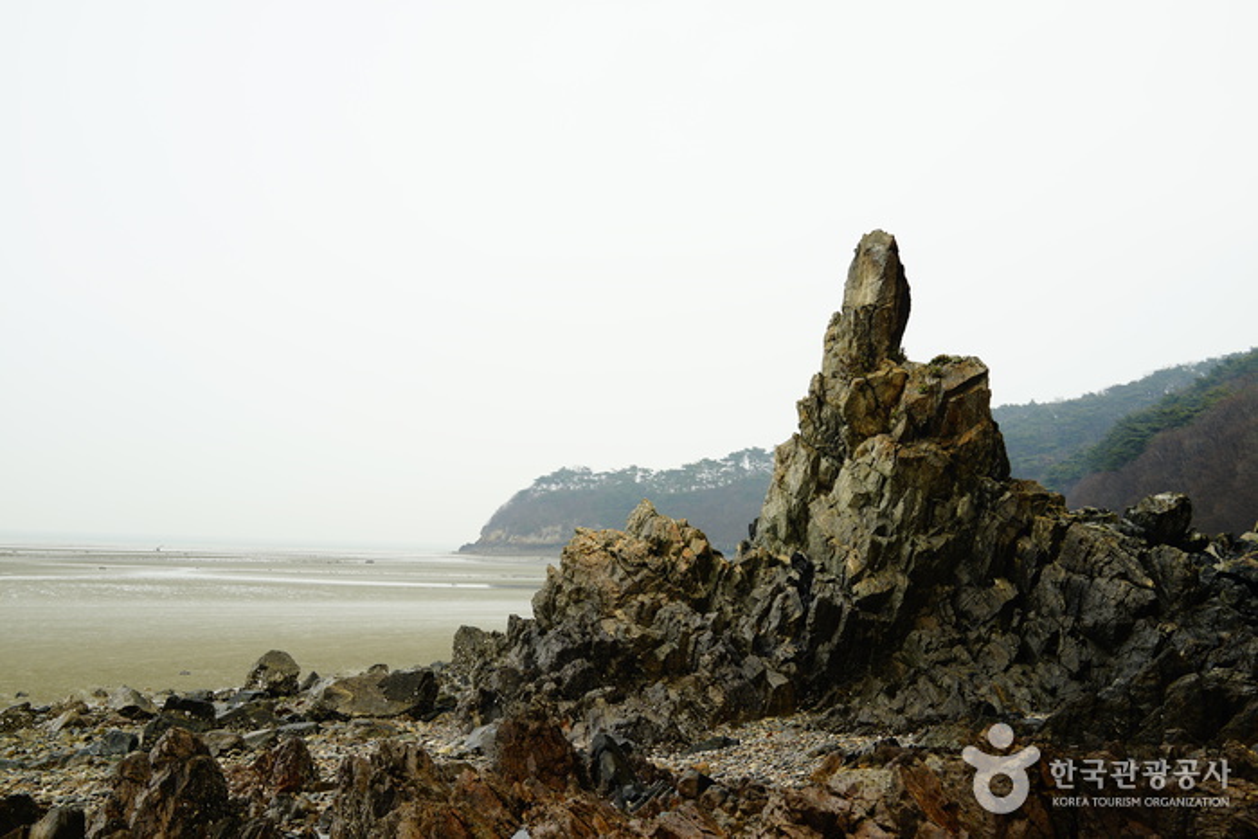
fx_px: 1223
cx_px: 629
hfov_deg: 54.4
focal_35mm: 35
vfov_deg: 37.9
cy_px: 420
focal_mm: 35
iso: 200
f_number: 4
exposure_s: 1/200
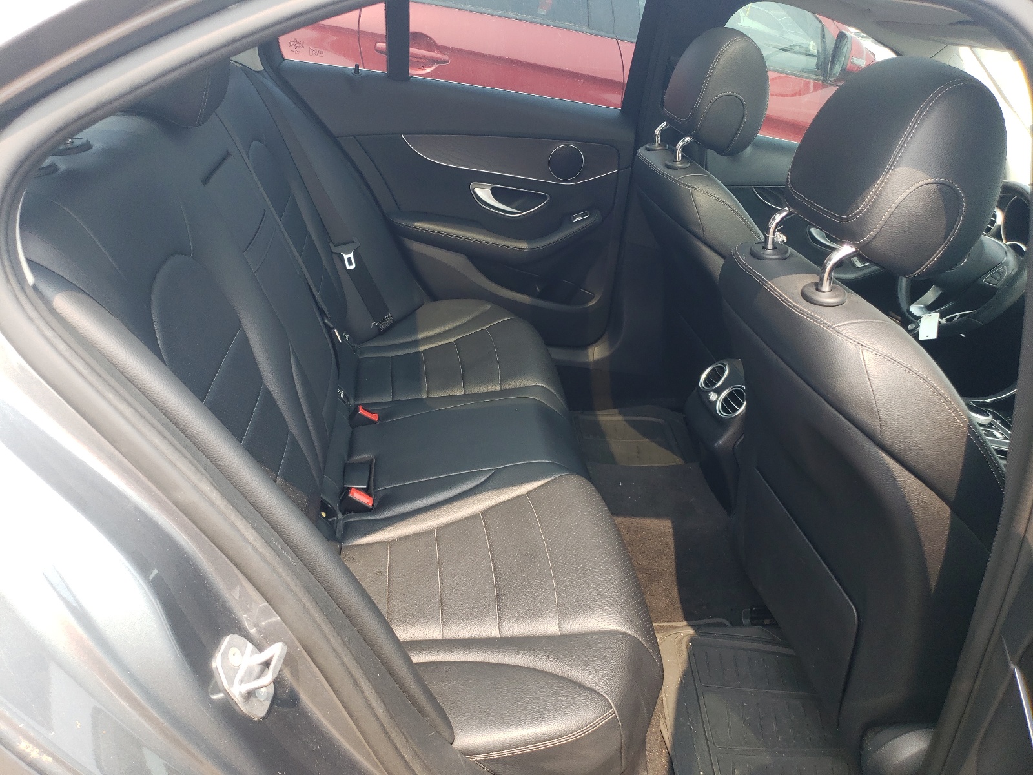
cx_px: 516
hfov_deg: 67.3
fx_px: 776
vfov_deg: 53.1
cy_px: 388
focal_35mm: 26
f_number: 1.5
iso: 50
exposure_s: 1/270
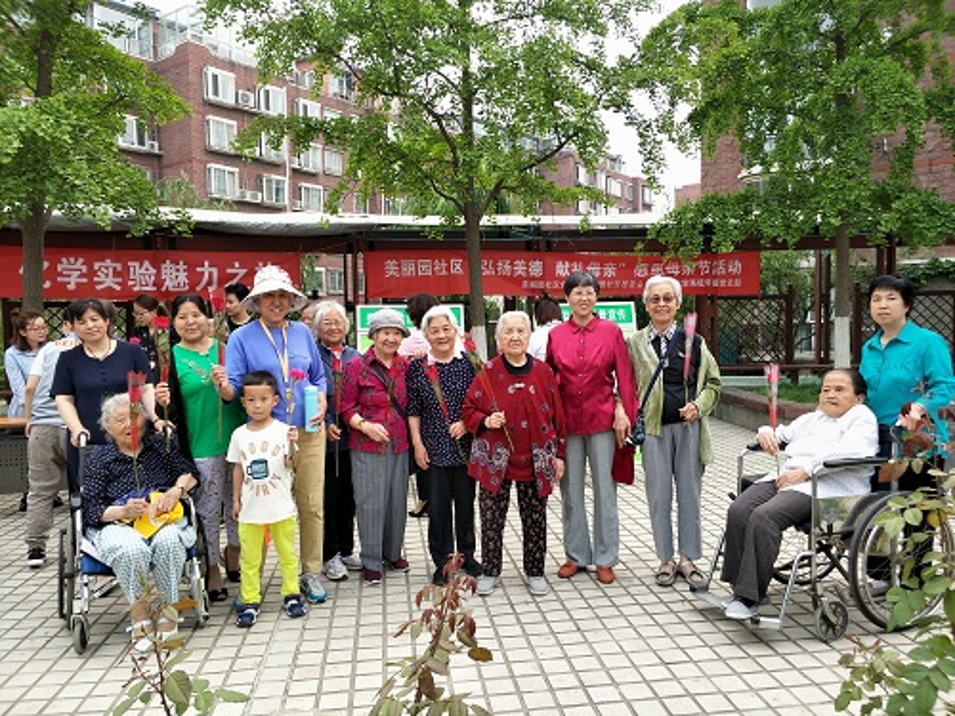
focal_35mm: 25
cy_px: 358
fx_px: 690
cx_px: 478
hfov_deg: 69.4
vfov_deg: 54.9
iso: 33
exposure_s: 1/174
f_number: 2
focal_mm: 4.42
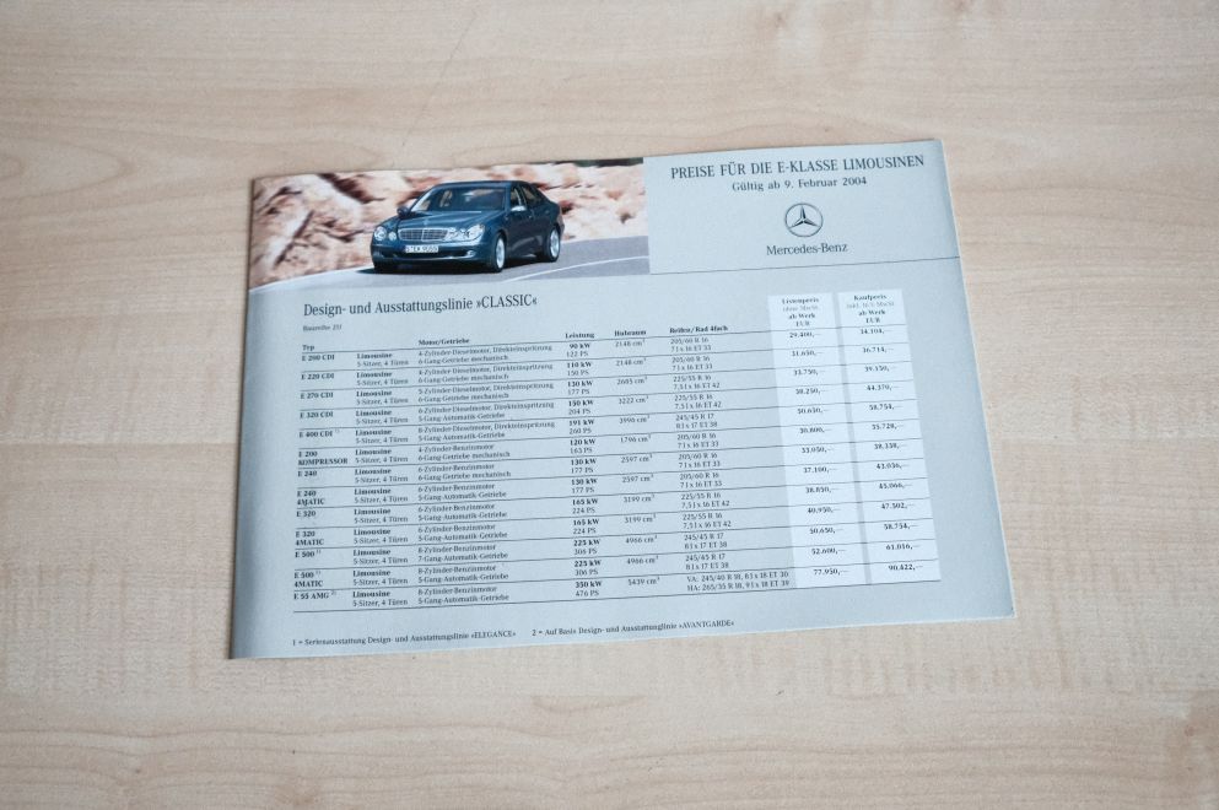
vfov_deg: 35.0
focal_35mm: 38
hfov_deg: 50.7
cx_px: 610
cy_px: 405
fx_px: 1285
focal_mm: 25.4
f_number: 5.6
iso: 6400
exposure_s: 1/480
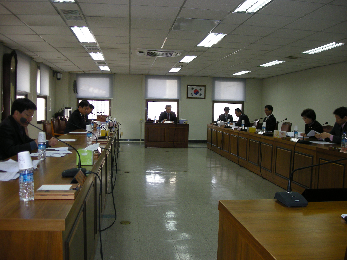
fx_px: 351
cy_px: 130
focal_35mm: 35
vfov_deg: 40.7
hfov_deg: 52.6
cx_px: 174
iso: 90
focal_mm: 5.7
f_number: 2.8
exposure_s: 1/60.6
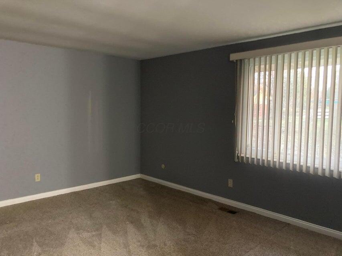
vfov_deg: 49.8
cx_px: 171
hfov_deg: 63.4
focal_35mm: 28
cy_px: 128
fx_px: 277
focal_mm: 3.99
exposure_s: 1/30
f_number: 1.8
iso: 640
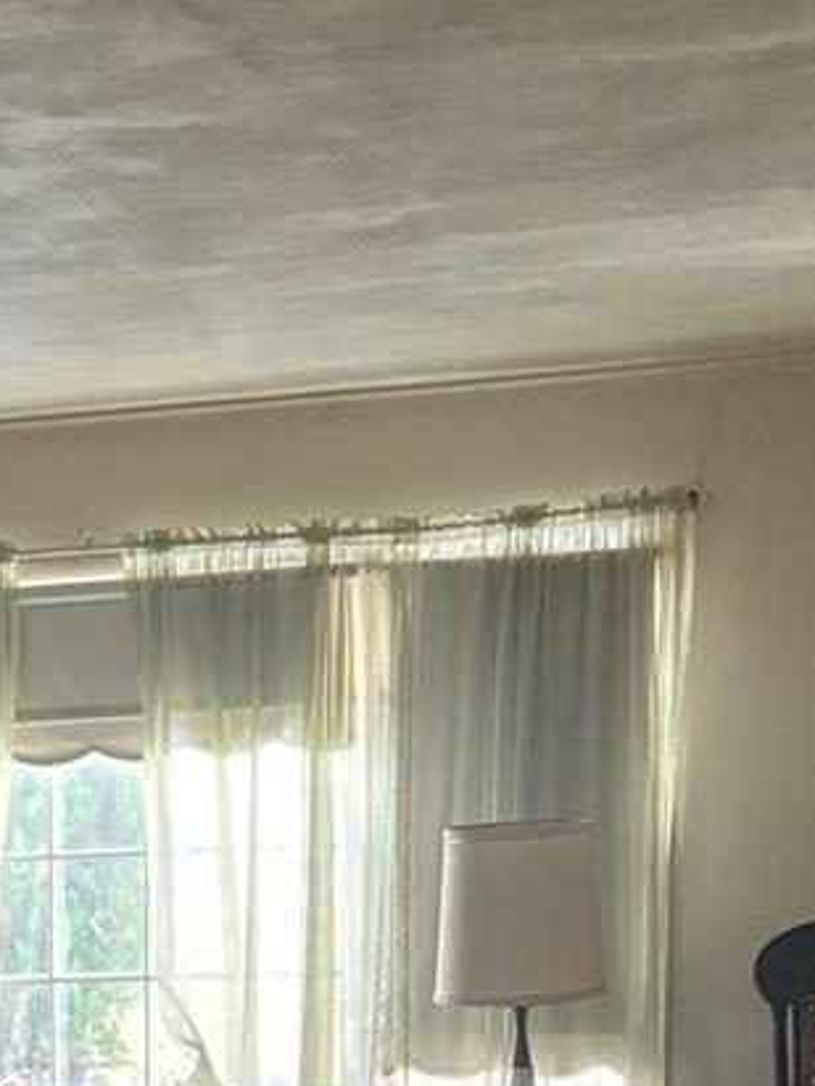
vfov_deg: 18.9
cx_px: -390
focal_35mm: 97
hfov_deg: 14.3
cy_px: 1371
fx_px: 3045
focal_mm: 5.96
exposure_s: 1/43
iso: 500
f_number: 1.6
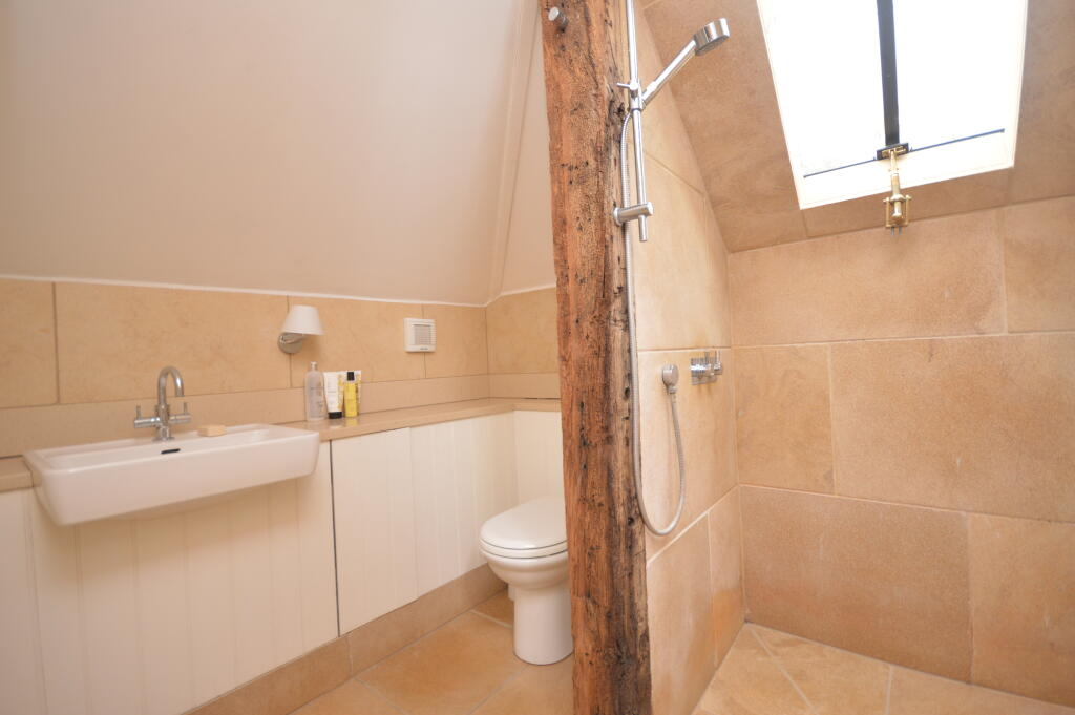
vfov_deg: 77.2
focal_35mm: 15
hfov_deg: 100.4
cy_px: 358
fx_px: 448
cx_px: 538
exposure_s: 1/80
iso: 400
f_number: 4.5
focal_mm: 10
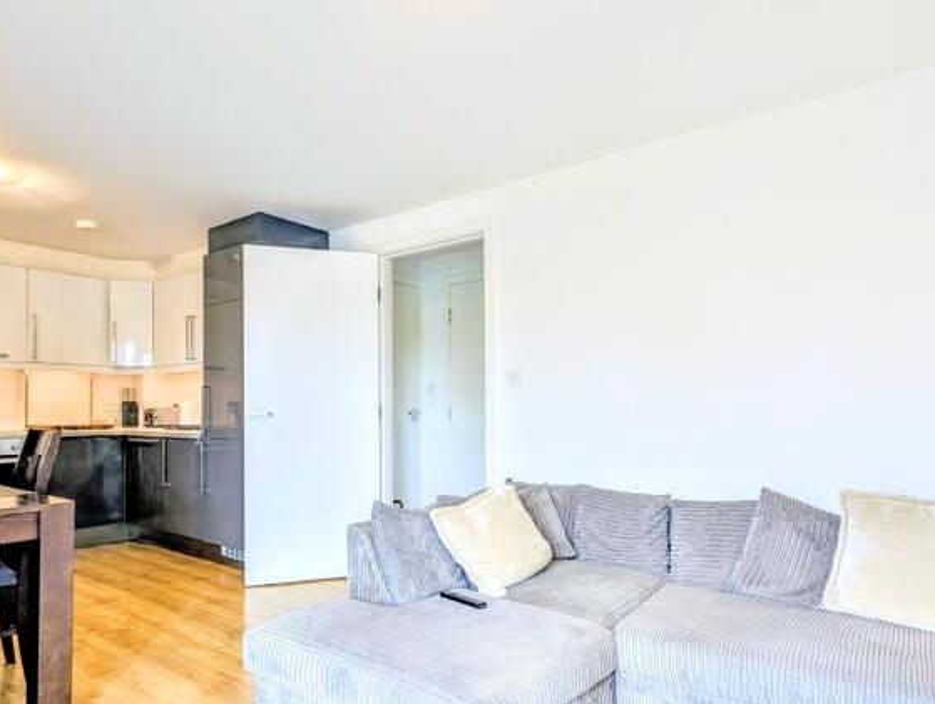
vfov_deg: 60.9
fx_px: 595
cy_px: 404
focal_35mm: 22
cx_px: 425
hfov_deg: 76.1
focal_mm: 2.23
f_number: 1.95
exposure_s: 1/22.7
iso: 50
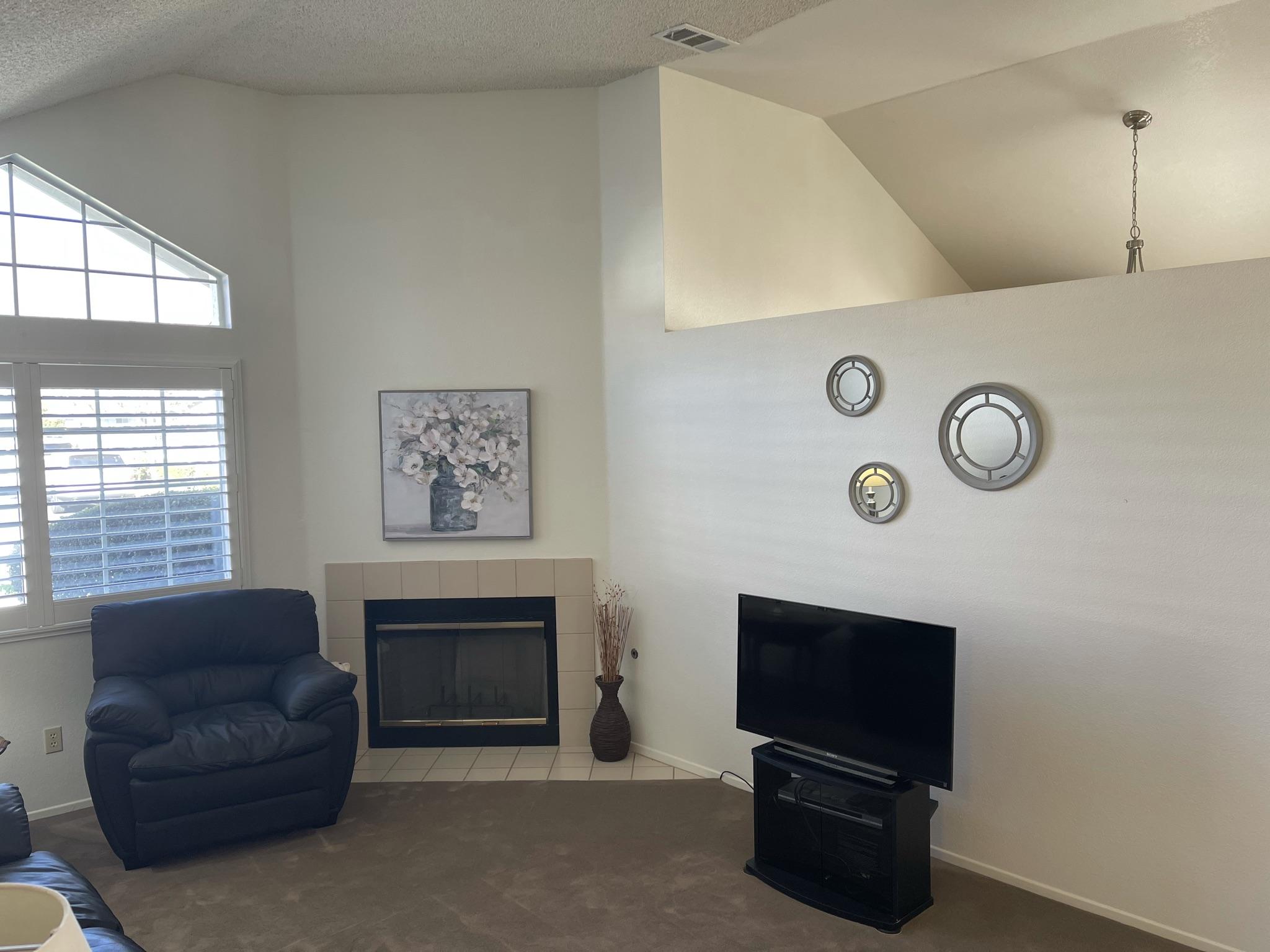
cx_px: 635
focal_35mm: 26
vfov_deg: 53.1
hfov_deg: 67.3
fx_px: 954
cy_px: 476
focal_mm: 5.1
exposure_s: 1/60
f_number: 1.6
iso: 80
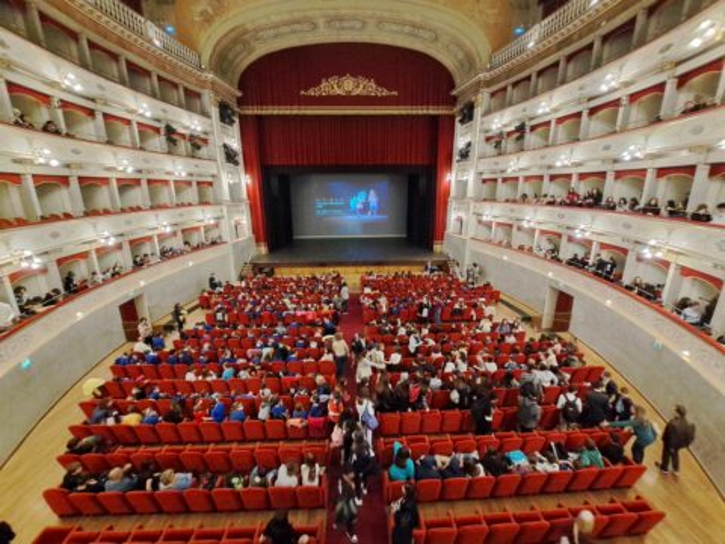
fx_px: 272
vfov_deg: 89.9
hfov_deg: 106.2
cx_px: 362
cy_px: 272
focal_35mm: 13
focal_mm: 1.74
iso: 640
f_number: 2.2
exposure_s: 1/20
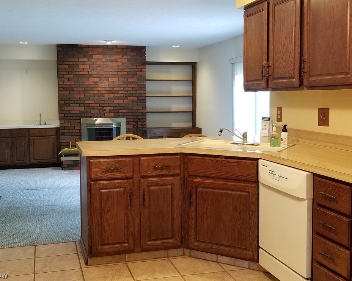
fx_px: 292
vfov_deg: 51.5
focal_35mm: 28
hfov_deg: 62.1
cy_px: 136
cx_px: 163
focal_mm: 4.25
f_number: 1.7
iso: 250
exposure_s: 1/24
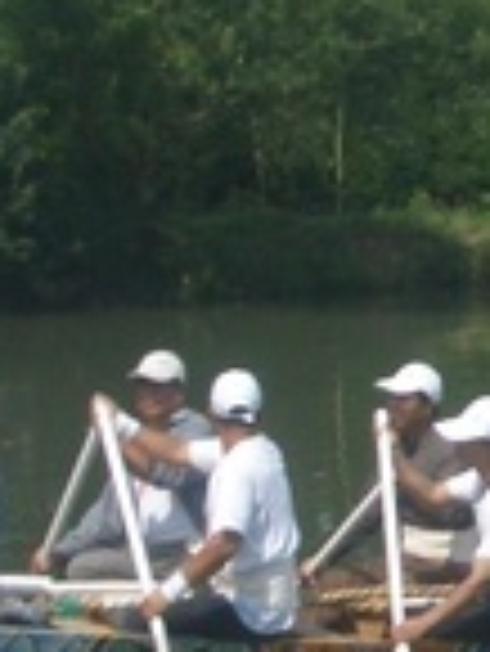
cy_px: 290
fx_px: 3411
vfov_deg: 10.9
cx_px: 620
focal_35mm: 181
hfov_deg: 8.1
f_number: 4.3
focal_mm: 5.8
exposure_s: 1/500
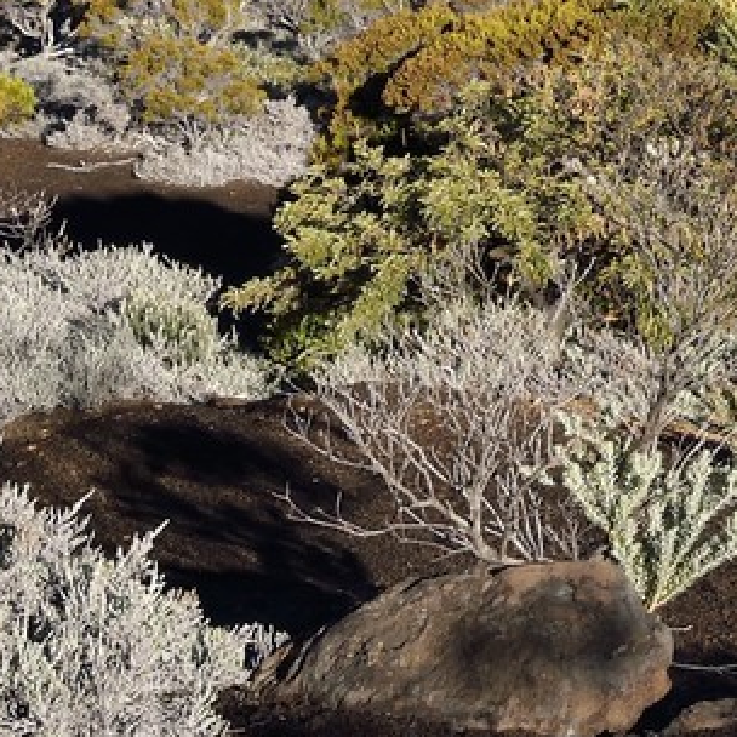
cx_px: 1440
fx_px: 4312
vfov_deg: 9.4
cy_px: -514
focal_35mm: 179
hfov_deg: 9.2
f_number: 14
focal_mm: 40
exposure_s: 1/200
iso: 200
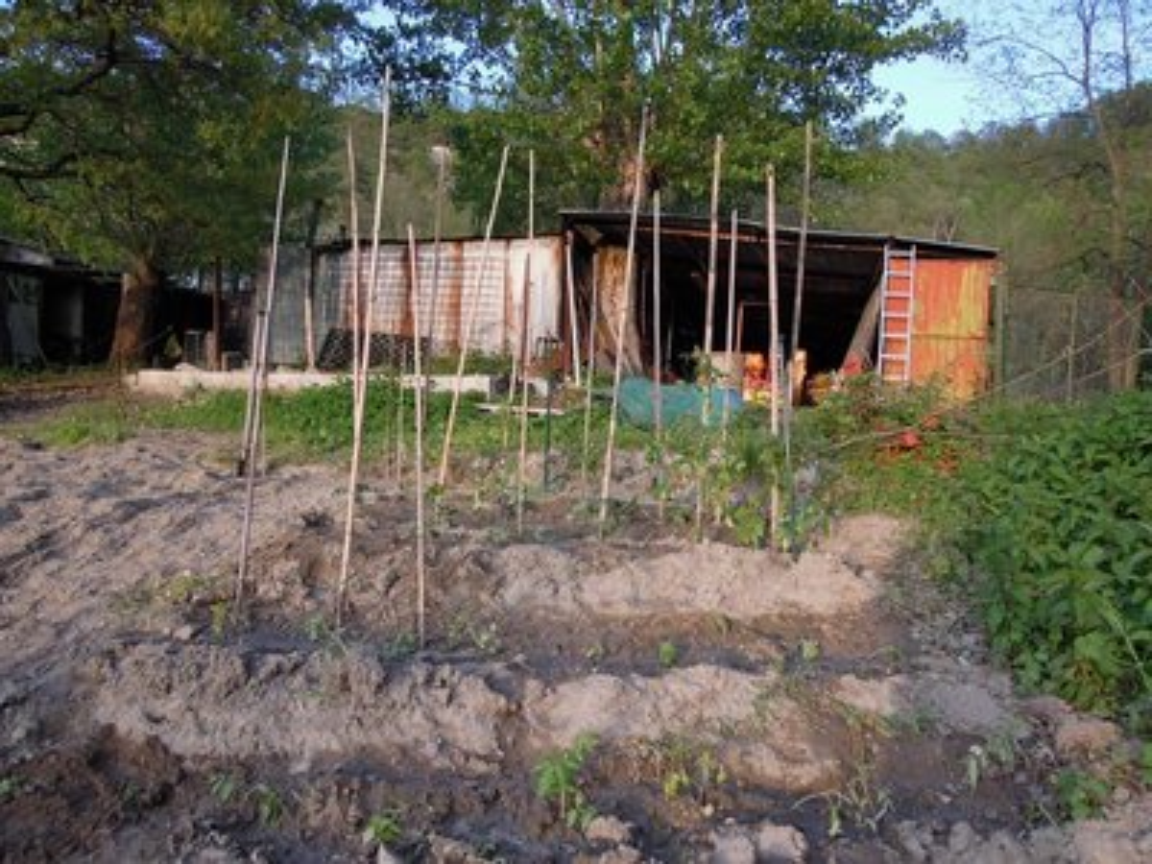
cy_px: 432
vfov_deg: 56.8
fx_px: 799
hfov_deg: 71.6
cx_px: 576
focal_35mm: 24
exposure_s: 1/160
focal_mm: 4.3
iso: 160
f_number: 2.8
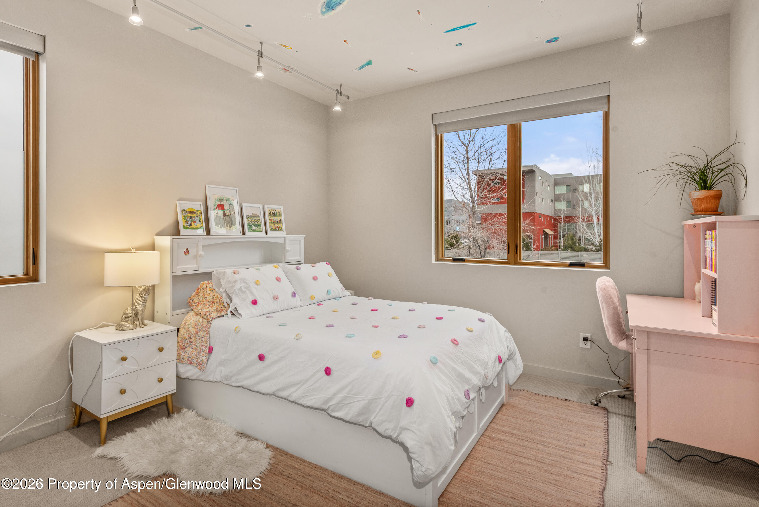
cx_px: 380
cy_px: 254
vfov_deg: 70.5
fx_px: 358
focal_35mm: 17
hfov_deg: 93.3
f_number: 9
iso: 400
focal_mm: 17
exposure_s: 1/15
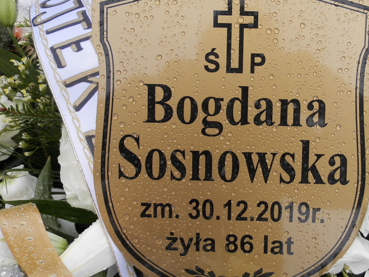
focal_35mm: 40
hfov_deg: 46.2
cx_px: 239
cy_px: 130
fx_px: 426
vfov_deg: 35.9
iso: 80
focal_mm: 4.5
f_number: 3.1
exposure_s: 1/80
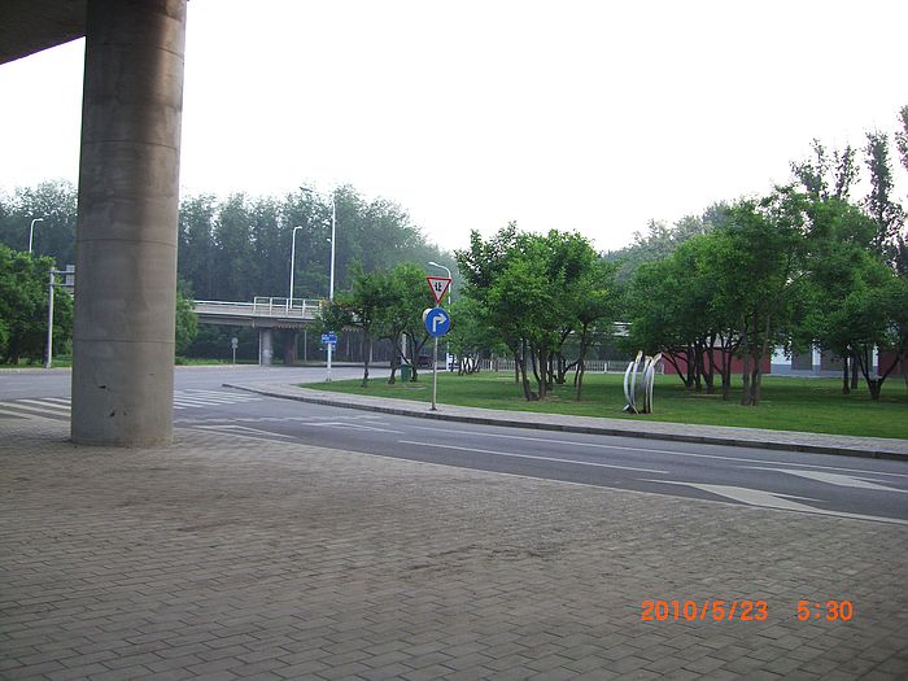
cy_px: 340
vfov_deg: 37.7
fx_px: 997
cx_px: 454
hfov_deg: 49.0
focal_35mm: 38
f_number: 2.7
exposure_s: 1/160
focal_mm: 6.2
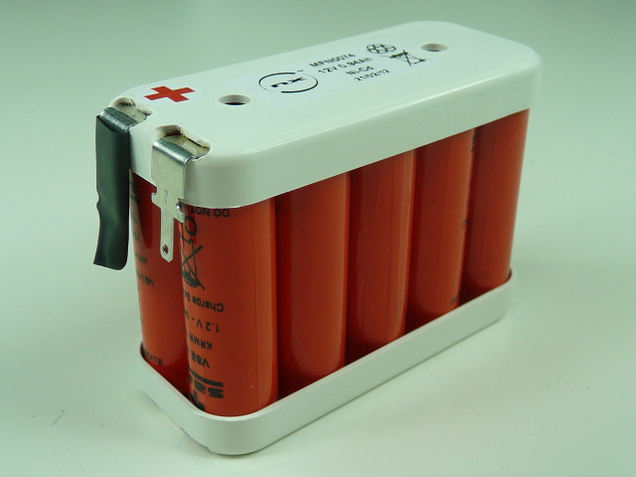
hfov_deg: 39.7
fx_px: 882
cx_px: 318
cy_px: 238
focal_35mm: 48
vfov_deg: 30.3
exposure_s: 1/100
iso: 100
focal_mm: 4.8
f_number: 2.8
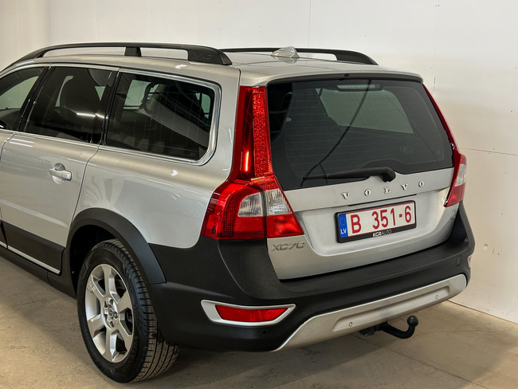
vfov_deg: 30.3
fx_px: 719
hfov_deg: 39.6
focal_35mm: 48
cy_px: 194
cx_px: 259
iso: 160
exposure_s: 1/50
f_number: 1.78
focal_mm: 6.86
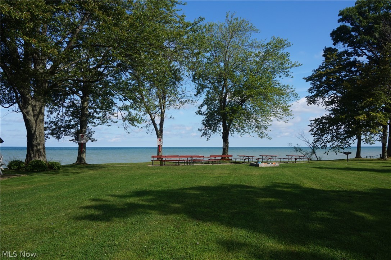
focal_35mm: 30
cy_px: 130
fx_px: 326
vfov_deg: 43.5
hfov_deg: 62.0
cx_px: 196
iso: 100
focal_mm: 20
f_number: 14
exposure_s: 1/100
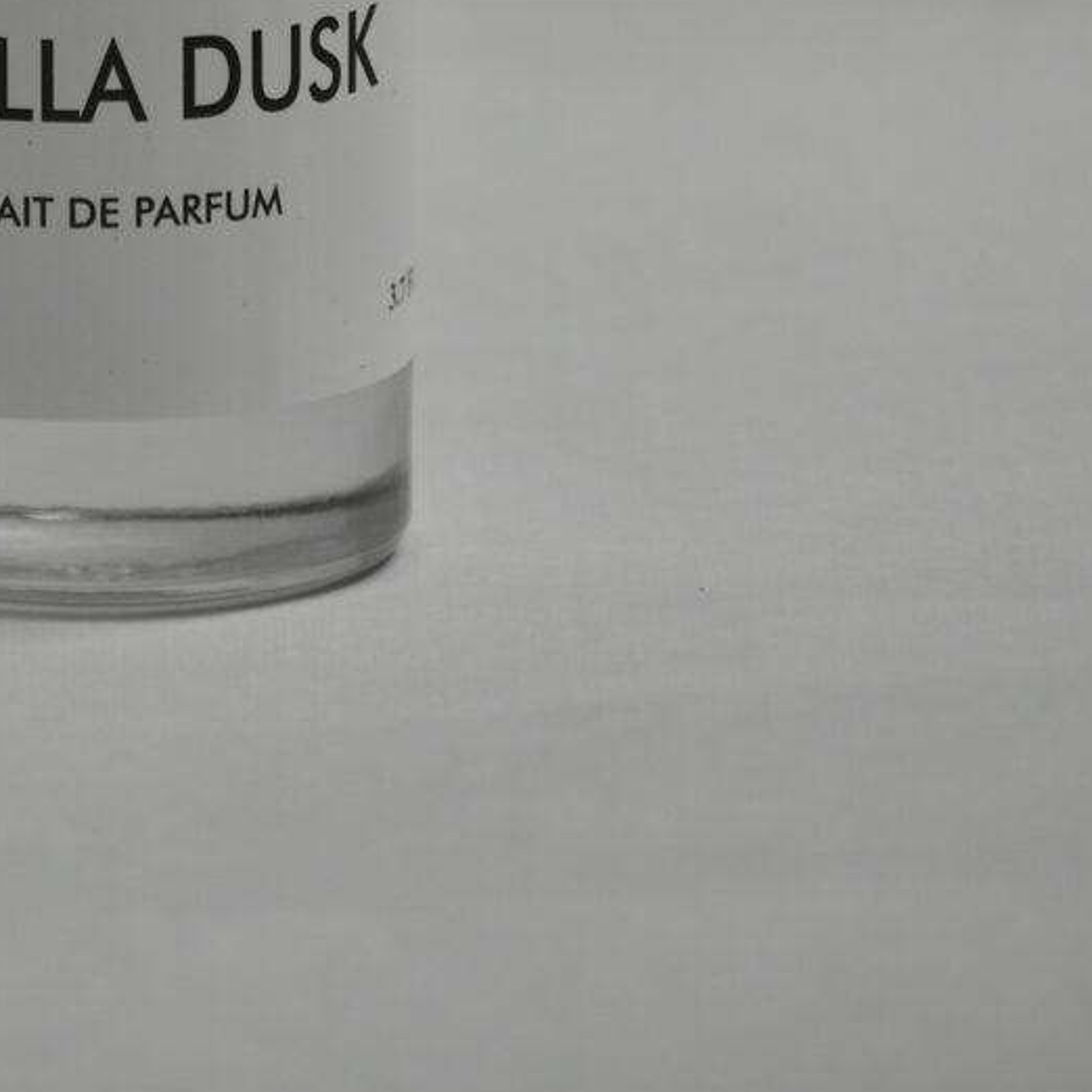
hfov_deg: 2.3
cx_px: 117
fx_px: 27446
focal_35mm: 769
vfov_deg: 2.3
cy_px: -354
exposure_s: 1/60
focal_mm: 210
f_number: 5.3
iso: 400
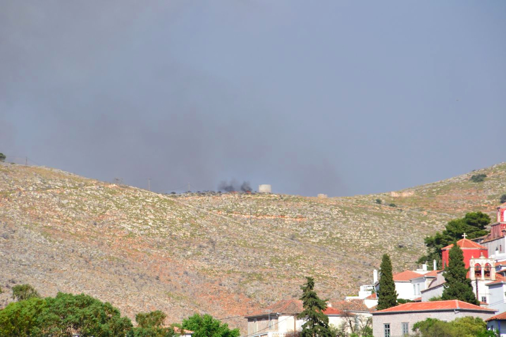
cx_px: 253
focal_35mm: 300
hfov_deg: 6.9
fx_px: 4216
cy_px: 168
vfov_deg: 4.6
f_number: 11
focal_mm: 200
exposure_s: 1/500
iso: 280
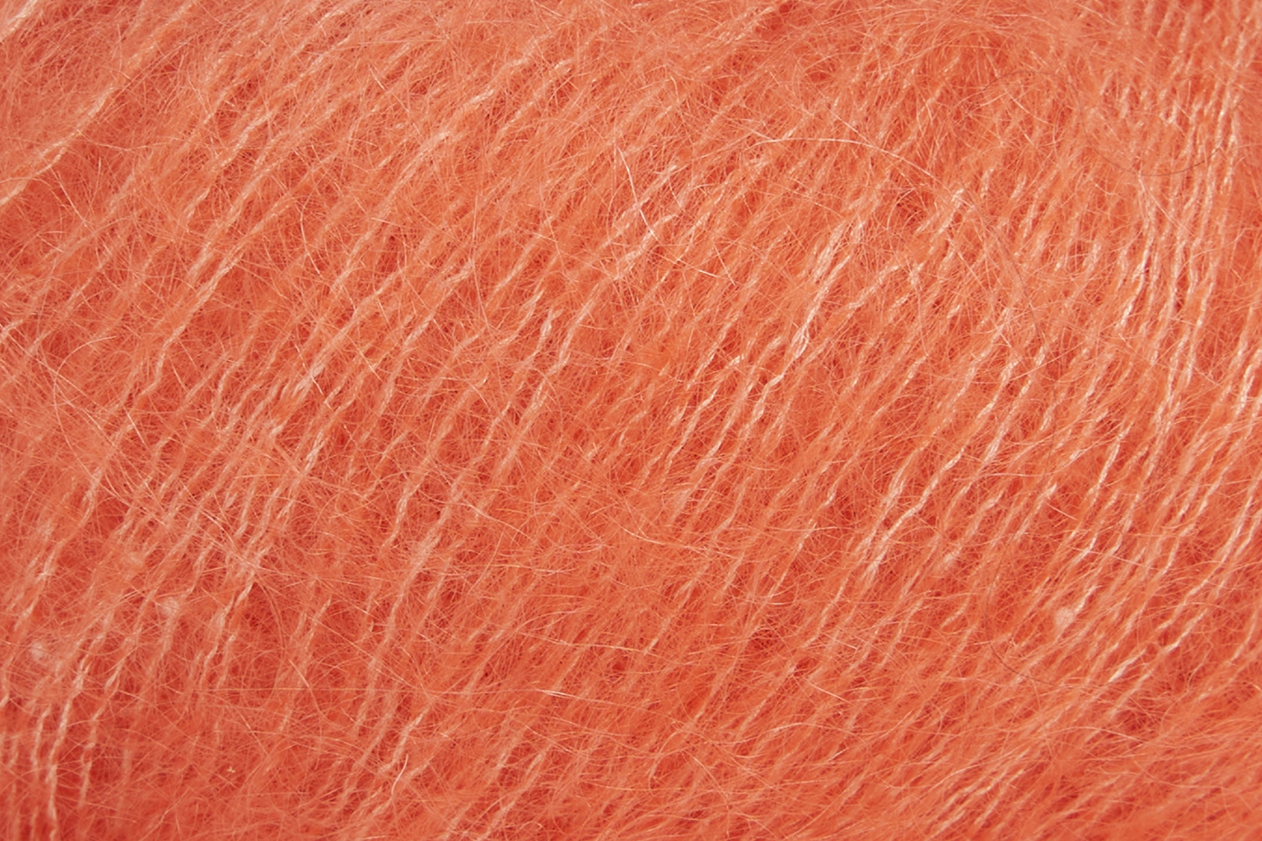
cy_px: 398
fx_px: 2454
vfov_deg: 19.5
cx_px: 520
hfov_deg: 28.8
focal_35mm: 70
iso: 200
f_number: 11
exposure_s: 1/125
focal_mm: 58
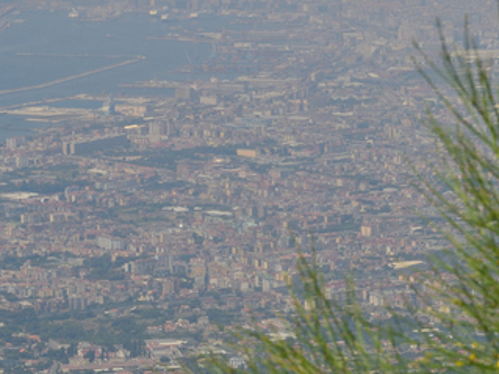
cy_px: 82
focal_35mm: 237
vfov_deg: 6.3
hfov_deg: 8.4
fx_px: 3416
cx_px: 322
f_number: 16
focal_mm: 75
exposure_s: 1/160
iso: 100
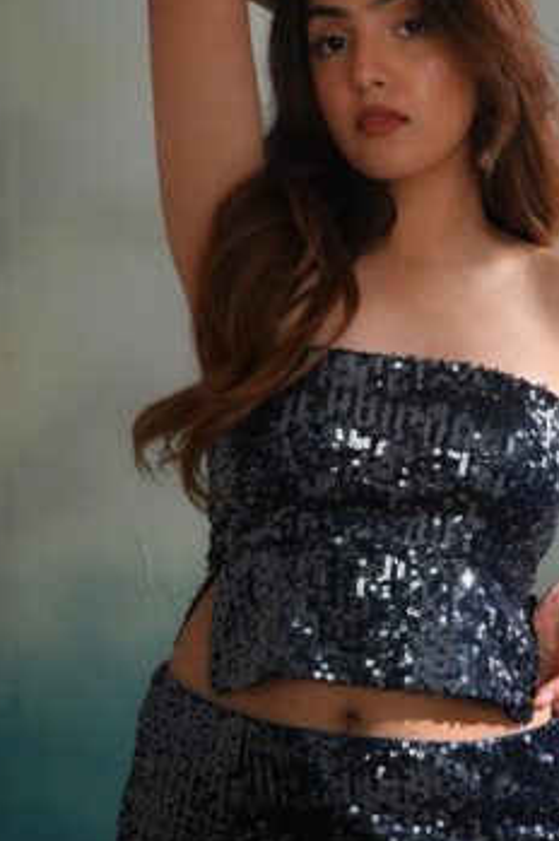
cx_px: 401
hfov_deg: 8.4
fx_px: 3804
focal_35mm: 163
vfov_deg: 12.6
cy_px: 406
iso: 1250
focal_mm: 85
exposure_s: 1/320
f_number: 8
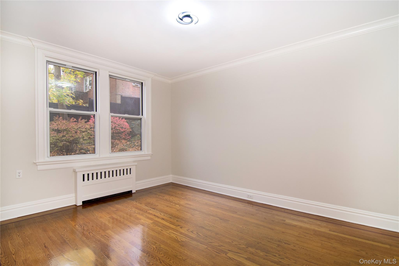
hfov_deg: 95.0
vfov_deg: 72.0
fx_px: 183
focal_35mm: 16
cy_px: 133
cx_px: 200
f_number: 8
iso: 640
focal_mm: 11
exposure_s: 1/40
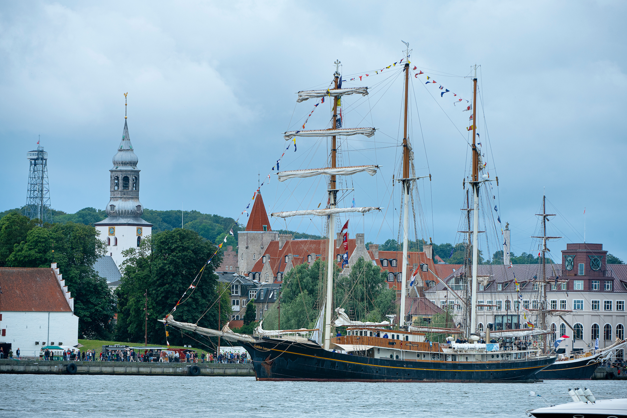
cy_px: 209
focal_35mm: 260
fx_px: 4528
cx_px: 314
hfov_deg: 7.9
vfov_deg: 5.3
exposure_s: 1/1000
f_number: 6.3
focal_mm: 260
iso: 320
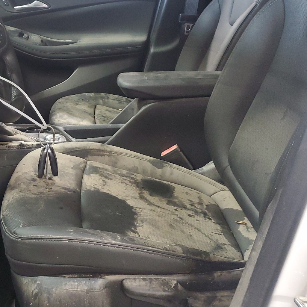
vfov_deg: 37.5
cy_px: 135
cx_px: 43
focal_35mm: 45
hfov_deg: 35.8
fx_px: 452
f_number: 1.5
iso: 283
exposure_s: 1/60.2
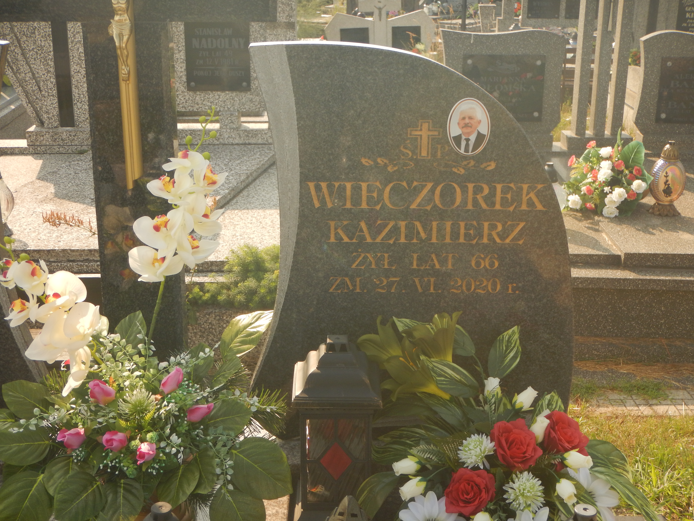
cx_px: 347
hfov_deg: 36.8
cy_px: 260
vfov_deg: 28.0
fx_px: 1043
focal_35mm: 52
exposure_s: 1/320
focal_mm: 9.2
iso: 125
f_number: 4.3
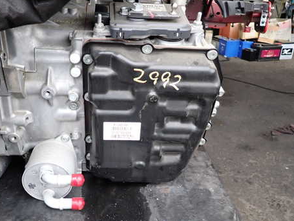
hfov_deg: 55.1
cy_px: 111
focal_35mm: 33
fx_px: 280
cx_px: 123
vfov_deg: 42.9
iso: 320
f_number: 2
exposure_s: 1/50
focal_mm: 4.5
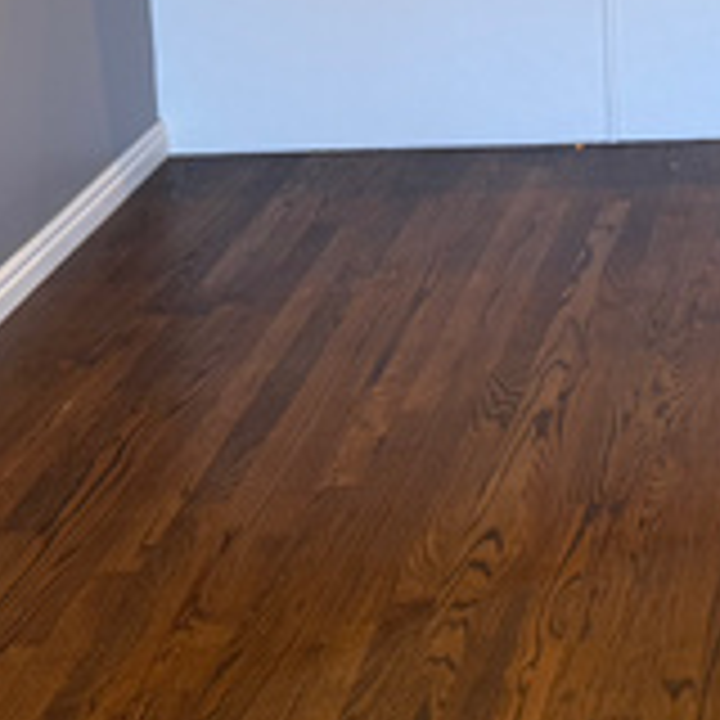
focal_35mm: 85
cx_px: 990
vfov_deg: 18.4
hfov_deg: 18.6
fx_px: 2000
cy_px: -324
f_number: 1.78
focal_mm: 6.76
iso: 125
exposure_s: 1/60
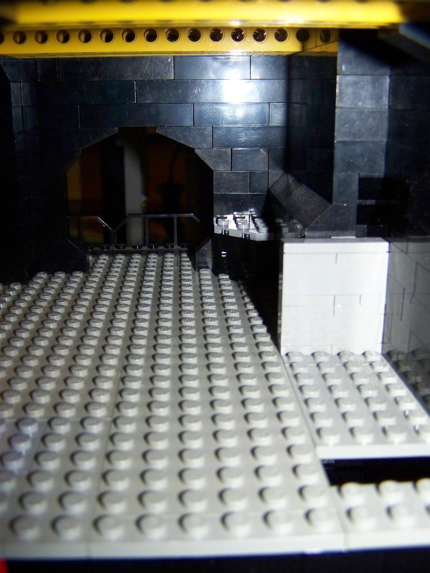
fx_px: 629
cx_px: 215
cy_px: 286
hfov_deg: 37.7
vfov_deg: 49.0
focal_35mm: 38
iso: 200
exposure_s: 1/30
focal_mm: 6.3
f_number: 2.8
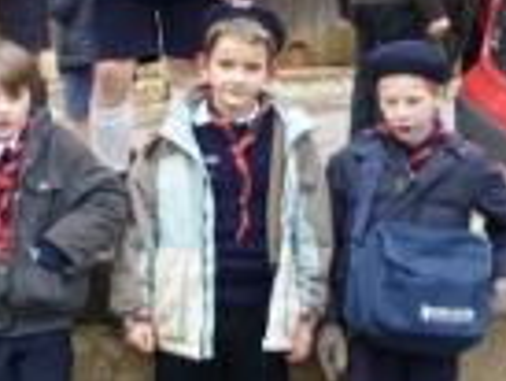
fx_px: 1580
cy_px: 41
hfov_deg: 17.9
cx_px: 55
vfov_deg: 13.6
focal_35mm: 108
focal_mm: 5.5
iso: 80
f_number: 2.8
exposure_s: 1/50
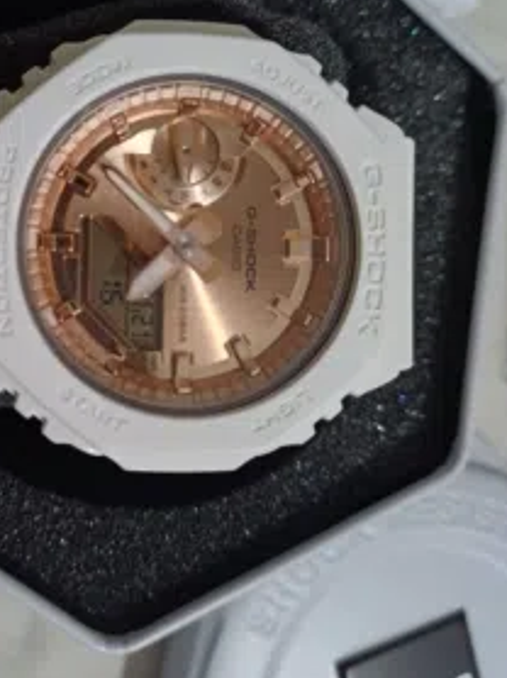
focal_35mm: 36
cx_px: 158
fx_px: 704
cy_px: 271
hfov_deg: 39.0
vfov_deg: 51.1
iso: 640
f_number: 1.8
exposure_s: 1/25
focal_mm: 4.65
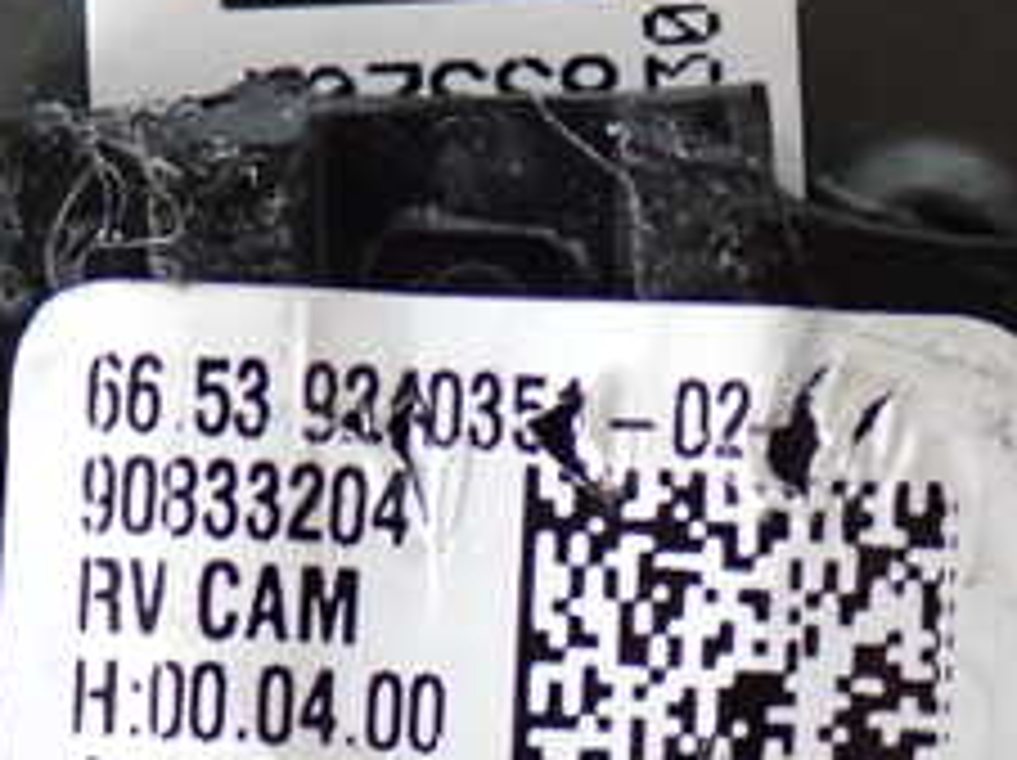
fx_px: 6398
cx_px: 508
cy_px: 306
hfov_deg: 9.1
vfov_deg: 6.8
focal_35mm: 218
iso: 800
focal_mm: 14.62
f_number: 4.3
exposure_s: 1/40
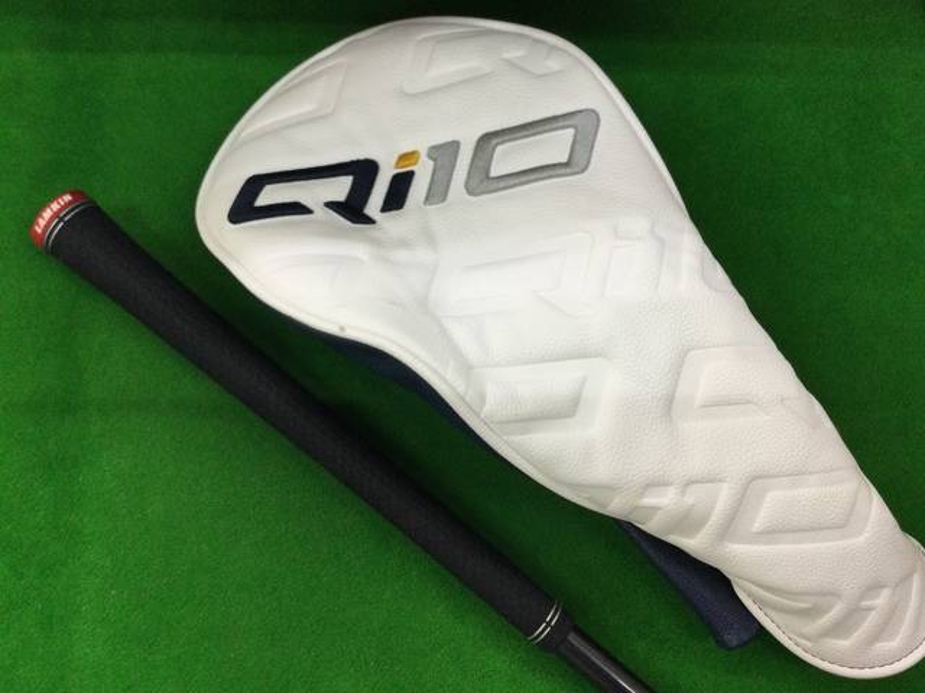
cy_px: 346
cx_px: 462
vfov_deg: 45.4
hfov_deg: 58.4
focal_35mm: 31
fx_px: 828
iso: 40
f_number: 2.4
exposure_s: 1/30
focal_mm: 3.3
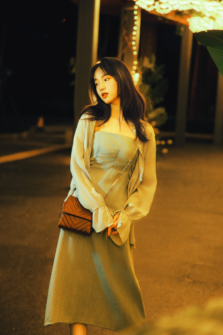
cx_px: 112
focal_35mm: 103
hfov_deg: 13.3
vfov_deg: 19.8
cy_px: 168
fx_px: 957
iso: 3200
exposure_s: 1/80
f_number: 4
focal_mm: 105
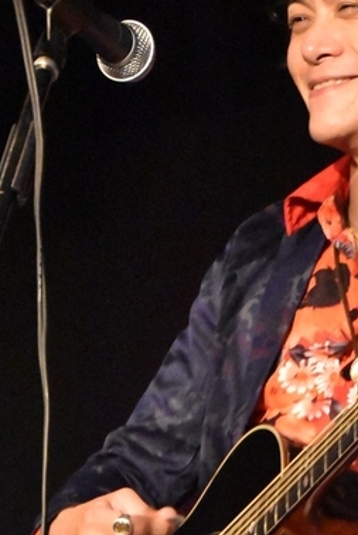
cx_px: 187
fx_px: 4388
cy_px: 620
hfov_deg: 4.7
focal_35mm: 295
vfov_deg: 6.9
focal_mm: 62
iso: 10000
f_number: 5
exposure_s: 1/100
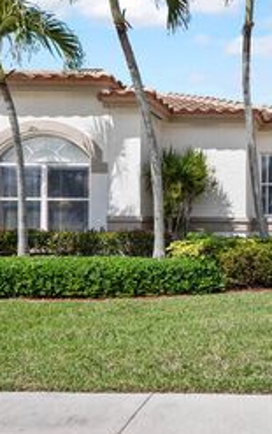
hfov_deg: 34.4
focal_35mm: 30
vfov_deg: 61.1
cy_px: 140
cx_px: 319
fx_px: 355
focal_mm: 7
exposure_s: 1/640
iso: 200
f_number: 10
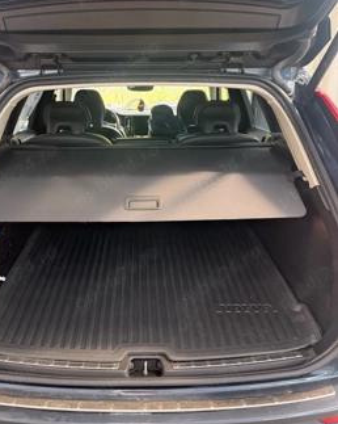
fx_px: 363
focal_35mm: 29
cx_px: 143
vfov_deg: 60.4
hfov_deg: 49.7
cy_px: 192
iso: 250
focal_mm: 6.76
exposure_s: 1/60
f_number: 1.78
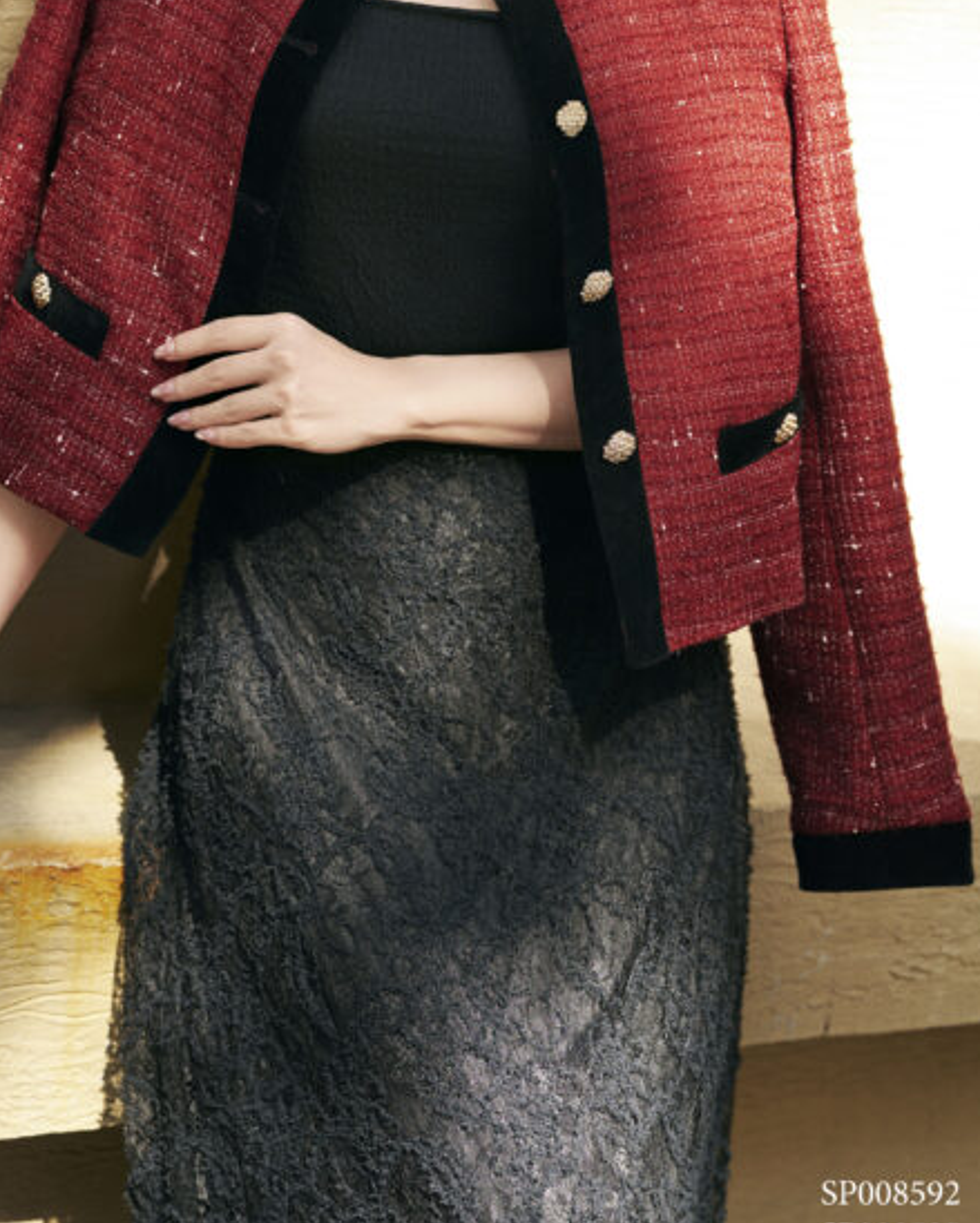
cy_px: 171
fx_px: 3079
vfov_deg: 22.0
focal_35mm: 85
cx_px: 252
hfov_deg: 18.0
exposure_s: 1/500
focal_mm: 50
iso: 400
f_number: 3.5
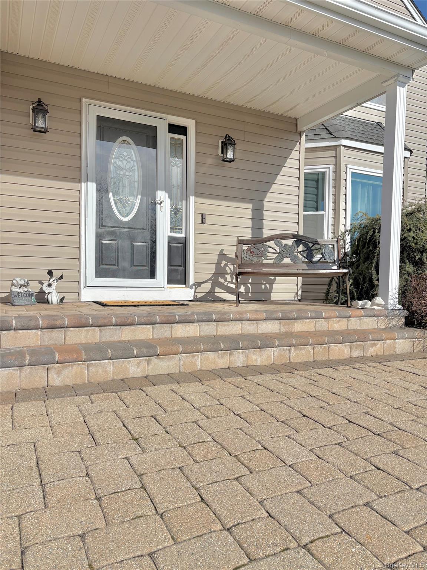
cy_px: 285
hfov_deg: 53.1
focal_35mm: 26
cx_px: 214
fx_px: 428
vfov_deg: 67.3
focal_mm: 5.96
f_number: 1.6
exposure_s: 1/6329
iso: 50
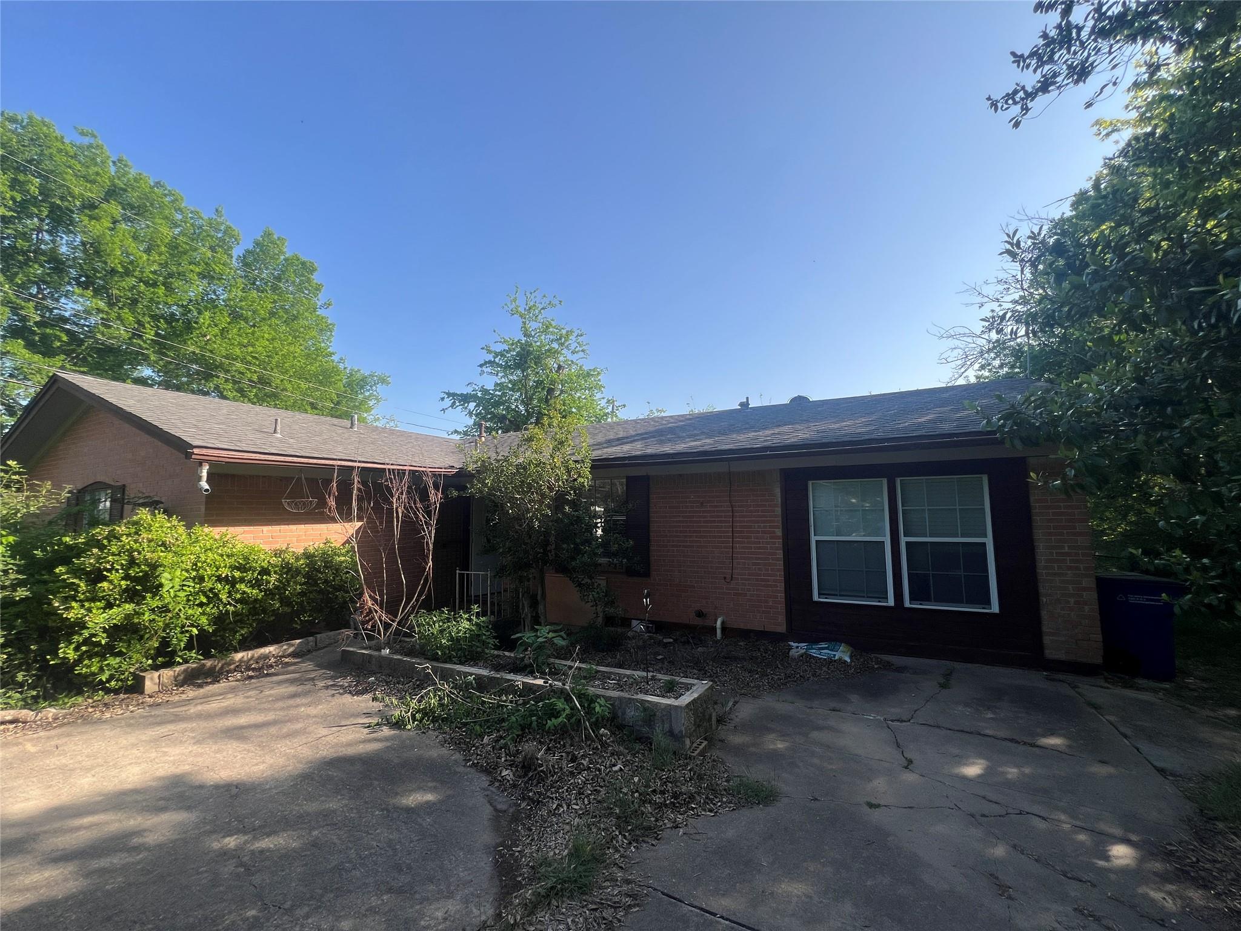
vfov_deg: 89.9
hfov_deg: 106.2
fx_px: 466
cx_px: 620
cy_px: 466
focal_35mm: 13
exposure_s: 1/1096
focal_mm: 1.57
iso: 32
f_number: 1.8
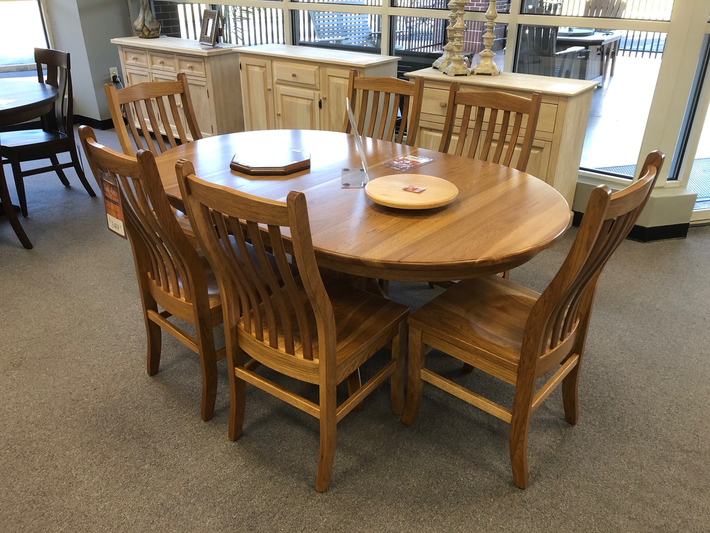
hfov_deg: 63.4
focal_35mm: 28
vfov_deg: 49.7
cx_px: 355
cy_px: 266
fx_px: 574
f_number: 1.8
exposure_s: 1/20
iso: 40
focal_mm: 3.99
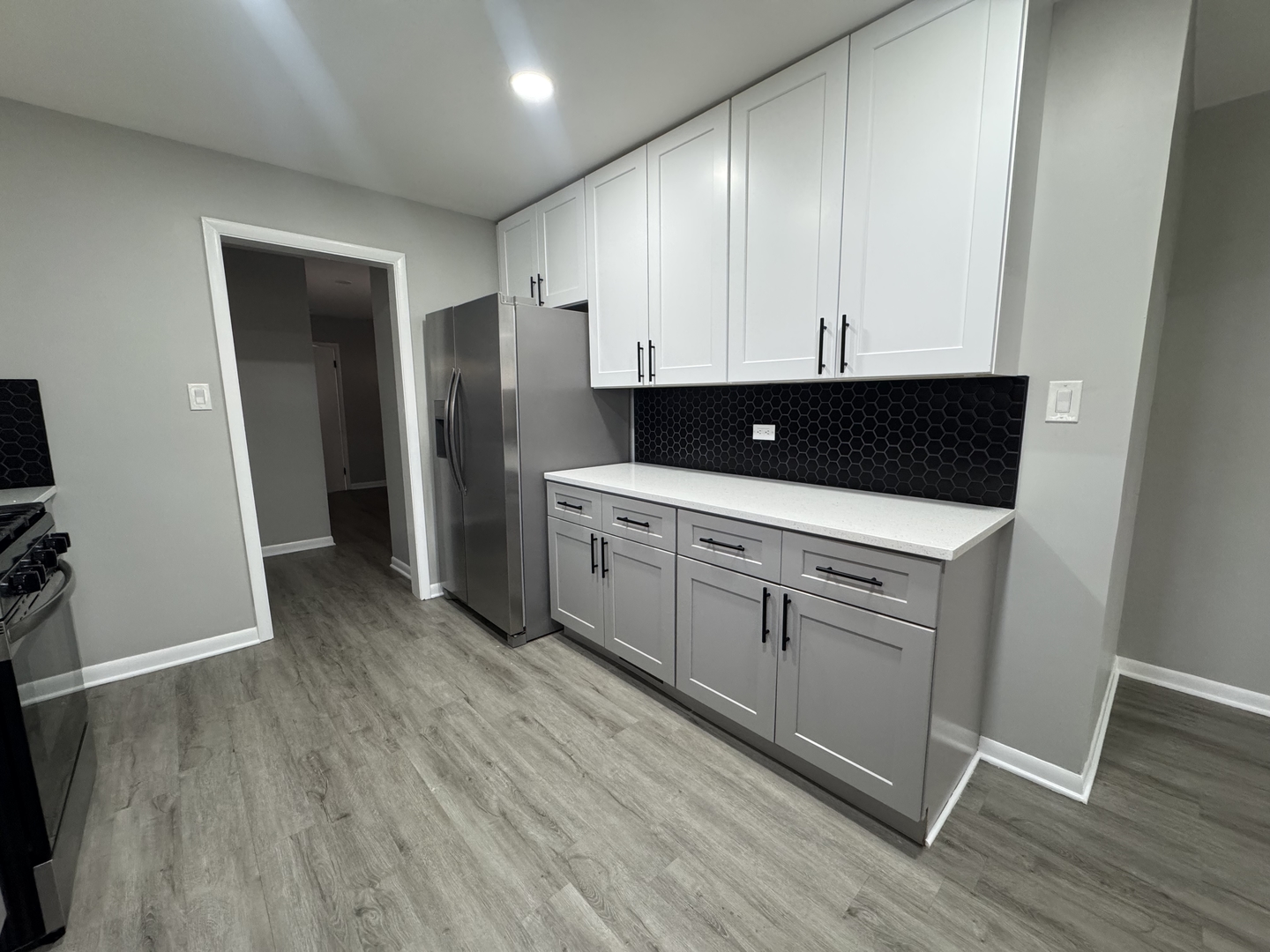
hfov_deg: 102.1
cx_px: 635
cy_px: 476
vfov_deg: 85.7
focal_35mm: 14
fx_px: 514
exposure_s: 1/120
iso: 320
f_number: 2.2
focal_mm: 2.22
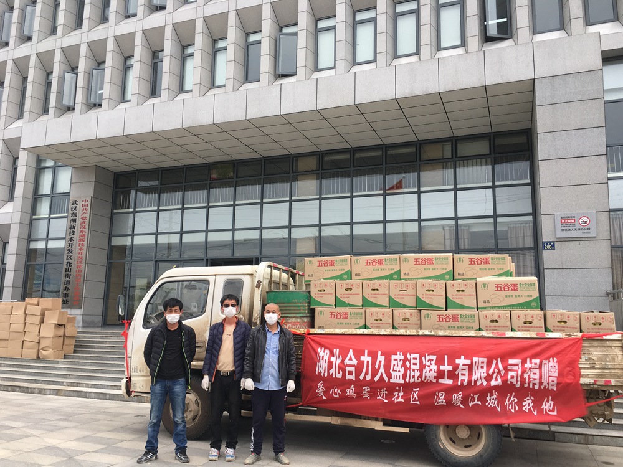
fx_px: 522
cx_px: 312
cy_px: 234
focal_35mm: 29
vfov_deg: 48.2
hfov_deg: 61.7
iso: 25
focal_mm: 4.15
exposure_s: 1/343
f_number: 2.2
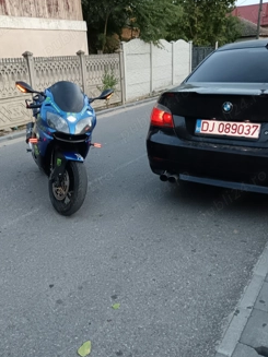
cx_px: 116
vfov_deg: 54.9
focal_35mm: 33
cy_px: 215
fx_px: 341
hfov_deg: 42.8
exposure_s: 1/25
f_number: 1.9
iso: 955
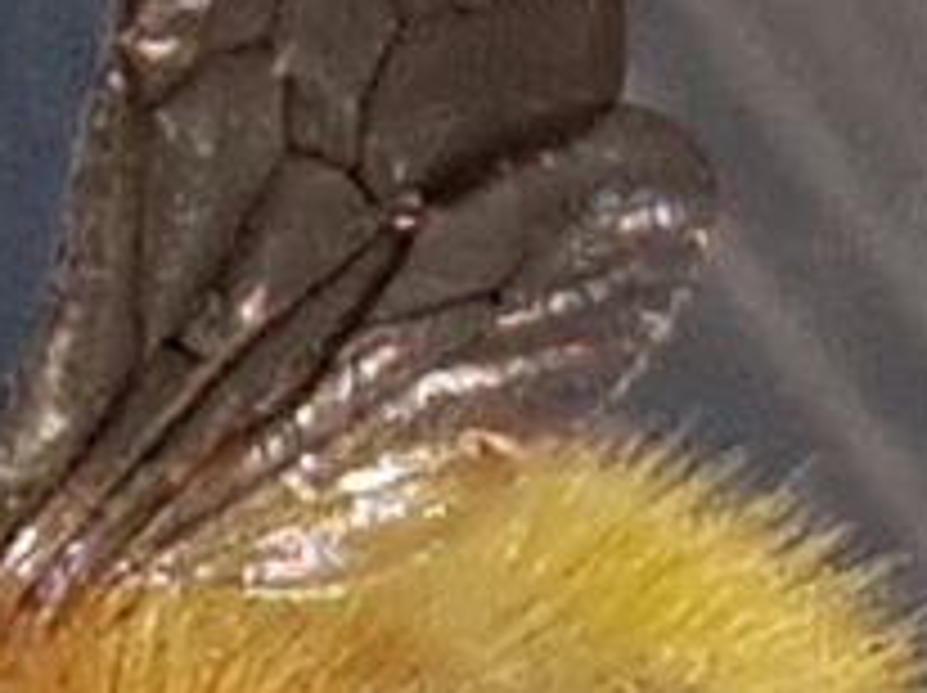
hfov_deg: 20.2
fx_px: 2595
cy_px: 986
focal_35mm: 97
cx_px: 378
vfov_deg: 14.4
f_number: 1.7
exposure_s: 1/3824
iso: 50
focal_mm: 4.2
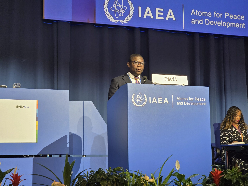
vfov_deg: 21.3
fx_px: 494
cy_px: 93
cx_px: 124
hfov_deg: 28.2
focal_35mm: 69
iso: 125
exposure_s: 1/34.3
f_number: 2.4
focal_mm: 7
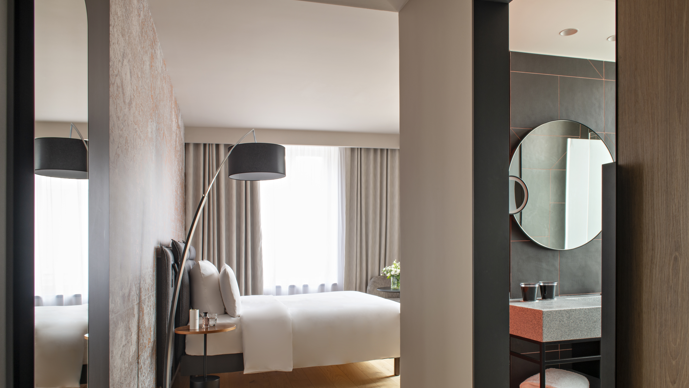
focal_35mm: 26
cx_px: 356
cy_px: 235
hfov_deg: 71.9
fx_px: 475
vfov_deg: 44.1
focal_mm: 24
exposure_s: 3
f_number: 16
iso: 160
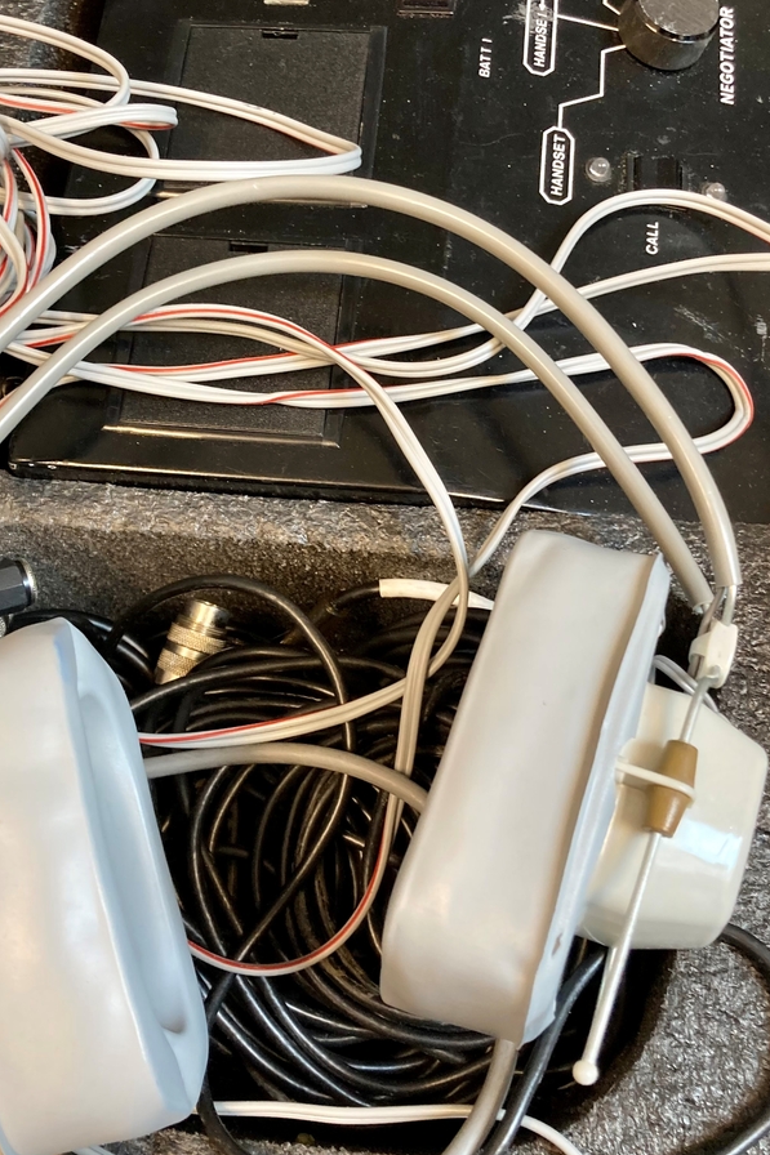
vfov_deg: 49.5
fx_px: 1252
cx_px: 346
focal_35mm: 39
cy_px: 508
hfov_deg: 34.2
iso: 125
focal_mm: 3.99
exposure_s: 1/60
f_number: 1.8
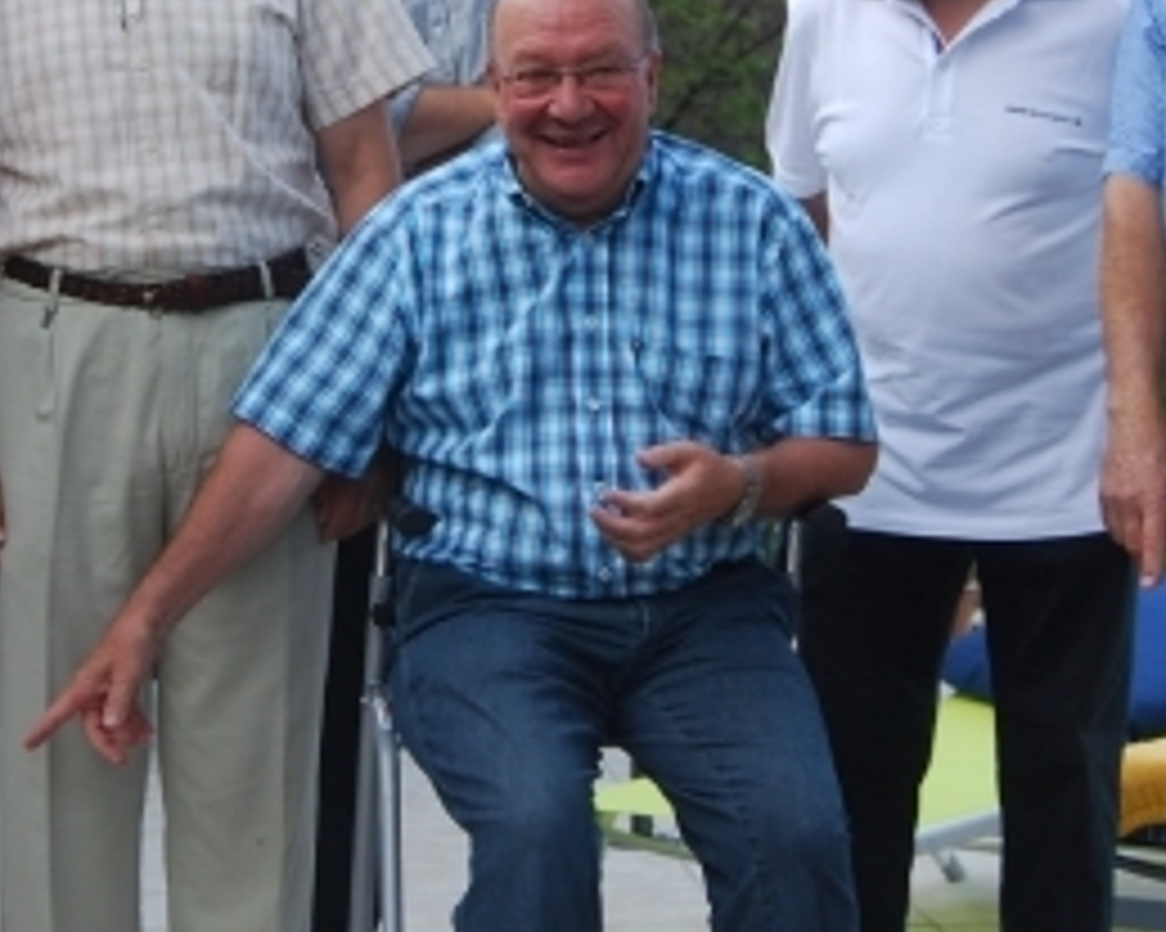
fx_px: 3829
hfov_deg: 17.3
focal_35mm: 111
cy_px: 153
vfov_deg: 13.8
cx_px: 392
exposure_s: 1/100
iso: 200
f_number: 5
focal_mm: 34
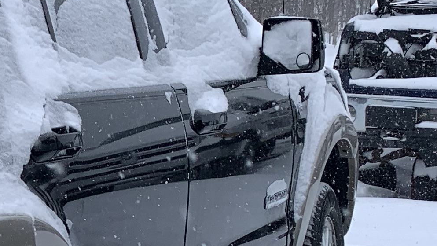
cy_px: 209
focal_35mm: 115
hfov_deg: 16.9
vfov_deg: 10.5
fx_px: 1333
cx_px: -222
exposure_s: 1/523
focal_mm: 4.25
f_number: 1.8
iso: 25
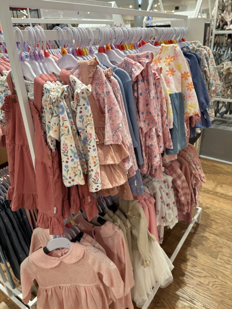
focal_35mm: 26
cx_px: 116
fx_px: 232
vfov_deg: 67.3
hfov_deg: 53.1
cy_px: 154
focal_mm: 5.96
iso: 80
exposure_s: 1/50
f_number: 1.6
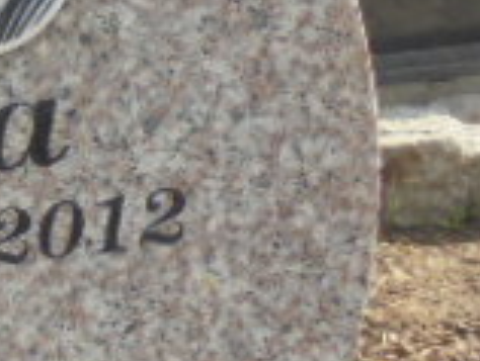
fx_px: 1458
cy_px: 182
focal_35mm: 105
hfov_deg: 16.2
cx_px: -340
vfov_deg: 14.1
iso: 100
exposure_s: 1/400
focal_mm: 4.6
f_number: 3.5
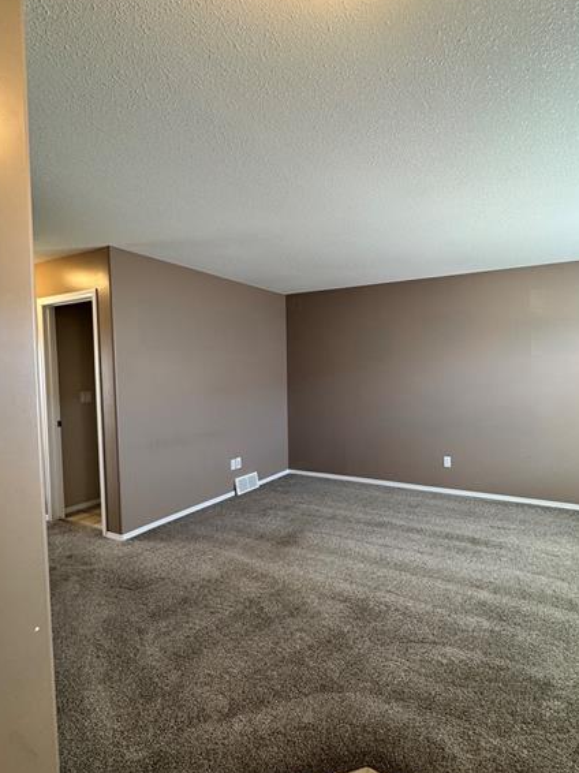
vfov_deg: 84.7
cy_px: 395
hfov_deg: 68.5
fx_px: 424
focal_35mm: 19
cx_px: 313
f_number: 2.2
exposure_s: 1/60
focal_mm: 2.22
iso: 160
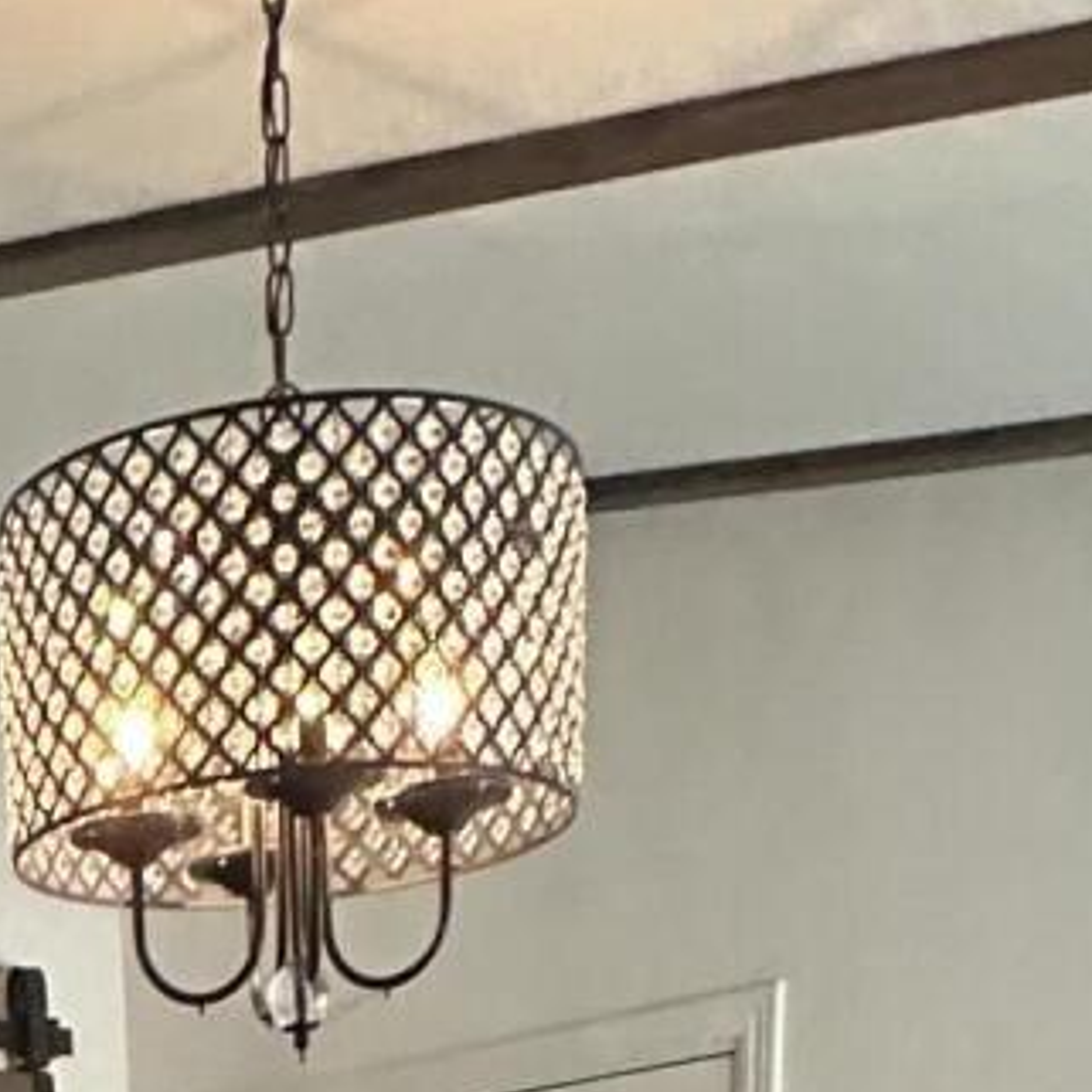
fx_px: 2748
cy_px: 2517
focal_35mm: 77
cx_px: -34
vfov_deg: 15.1
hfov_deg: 21.6
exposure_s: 1/60
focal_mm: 2.22
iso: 640
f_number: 2.2
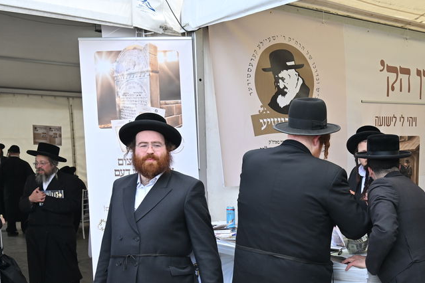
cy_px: 220
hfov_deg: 41.2
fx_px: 543
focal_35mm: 46
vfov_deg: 28.7
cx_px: 331
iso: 125
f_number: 4.5
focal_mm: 21
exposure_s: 1/250
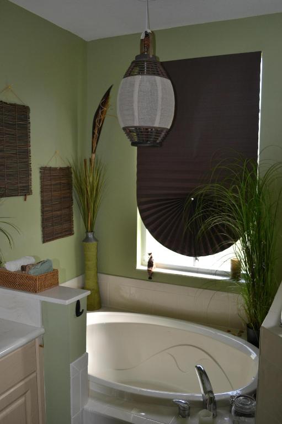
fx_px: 388
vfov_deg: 57.3
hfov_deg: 39.9
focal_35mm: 33
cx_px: 141
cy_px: 212
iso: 400
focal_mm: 22
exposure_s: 1/125
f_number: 4
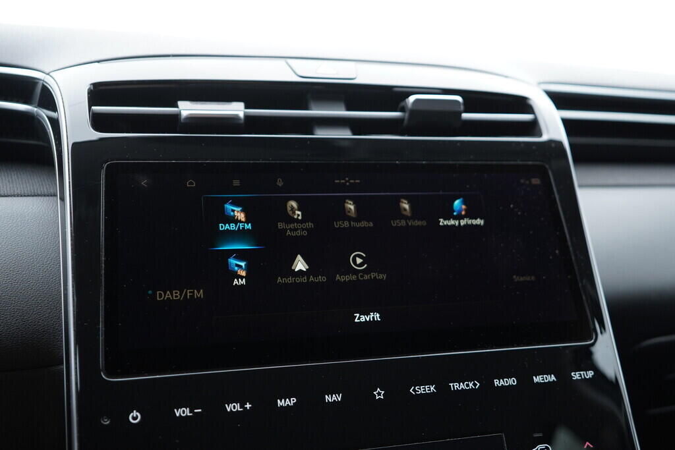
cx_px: 338
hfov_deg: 53.1
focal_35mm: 36
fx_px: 675
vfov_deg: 36.9
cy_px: 225
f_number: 2.8
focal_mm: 24
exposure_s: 1/40
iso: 250
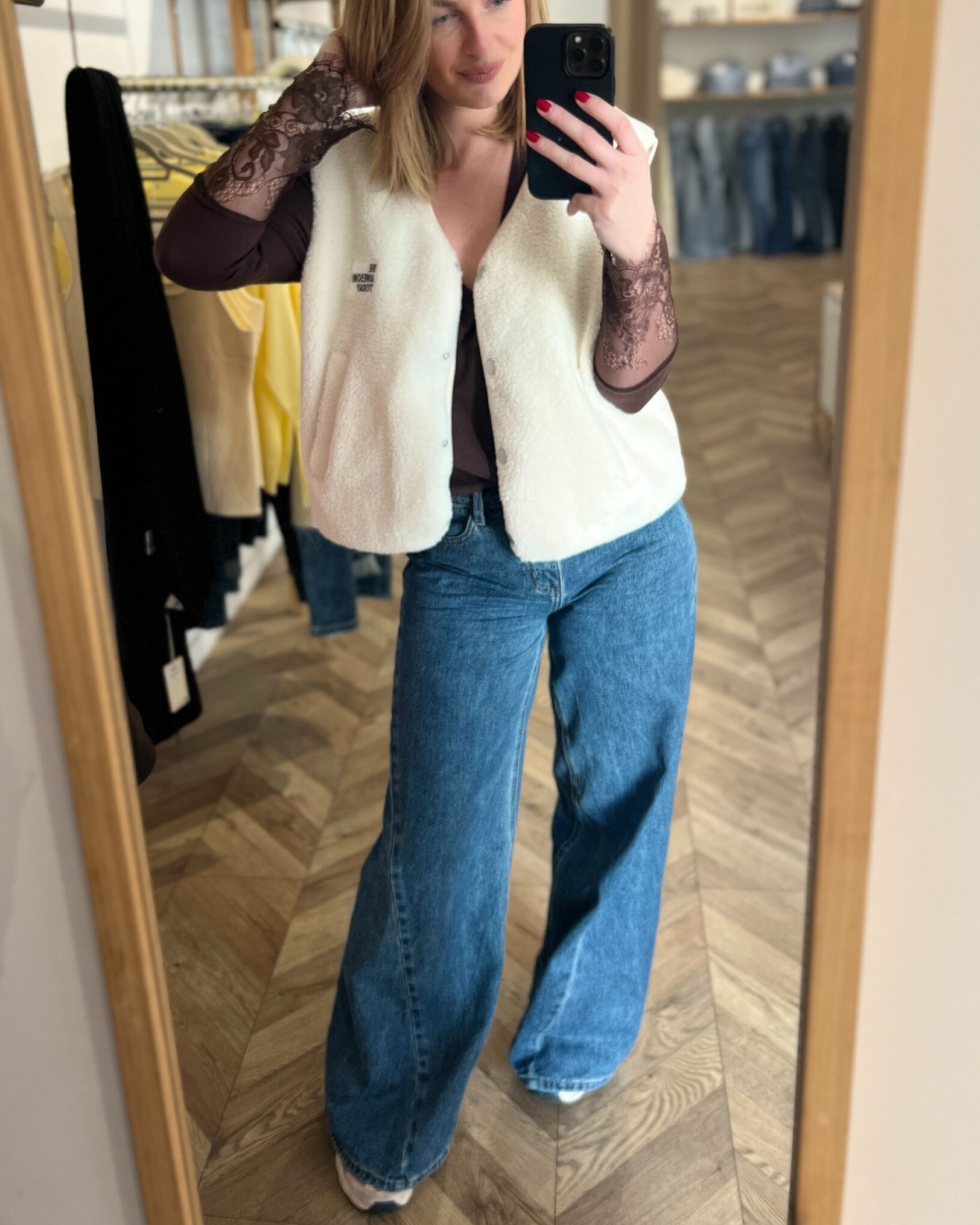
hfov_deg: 45.7
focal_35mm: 32
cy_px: 472
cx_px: 438
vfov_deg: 55.1
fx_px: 1160
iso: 160
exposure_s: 1/50
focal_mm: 5.7
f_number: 1.5
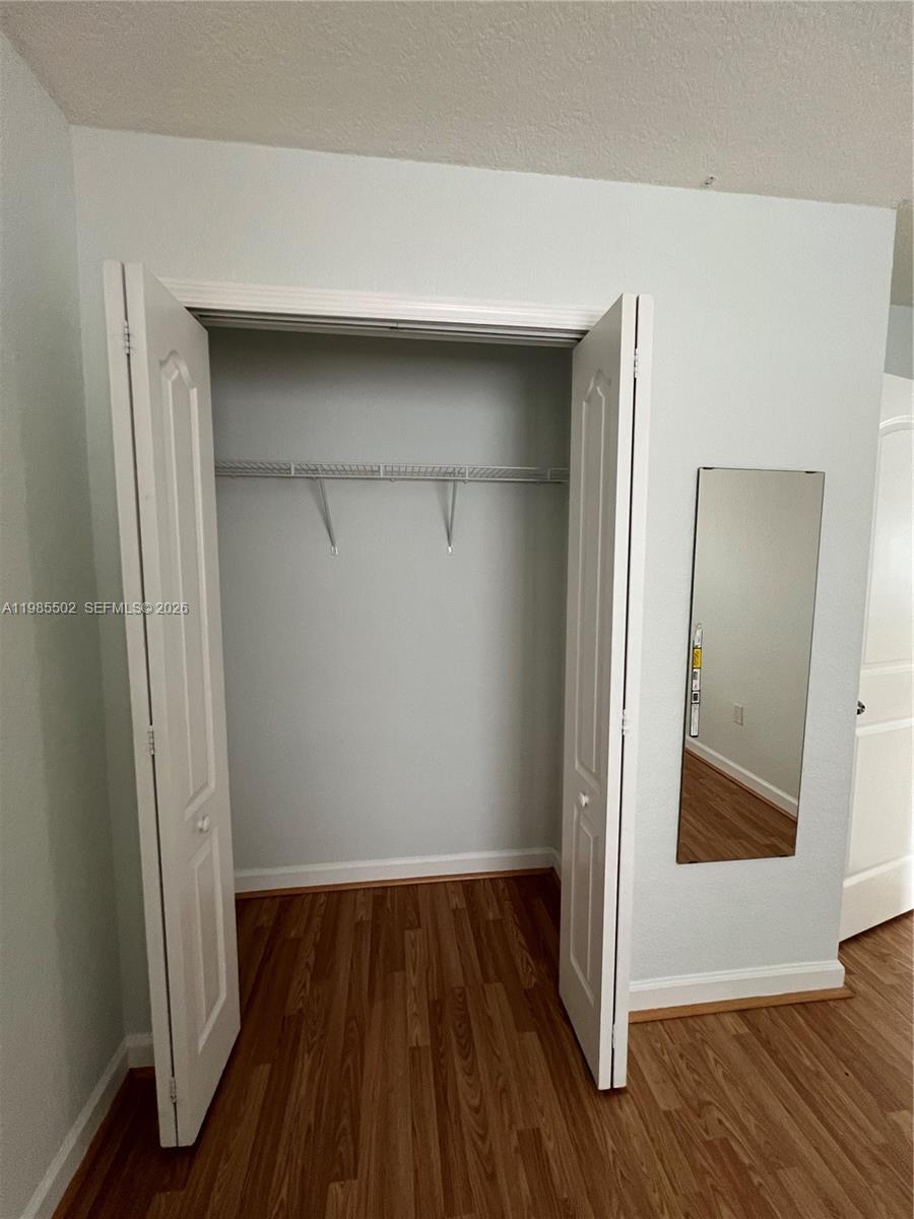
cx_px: 457
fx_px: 458
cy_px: 610
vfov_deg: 106.2
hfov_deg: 89.9
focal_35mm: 13
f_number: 1.8
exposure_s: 1/80
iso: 250
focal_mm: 1.57
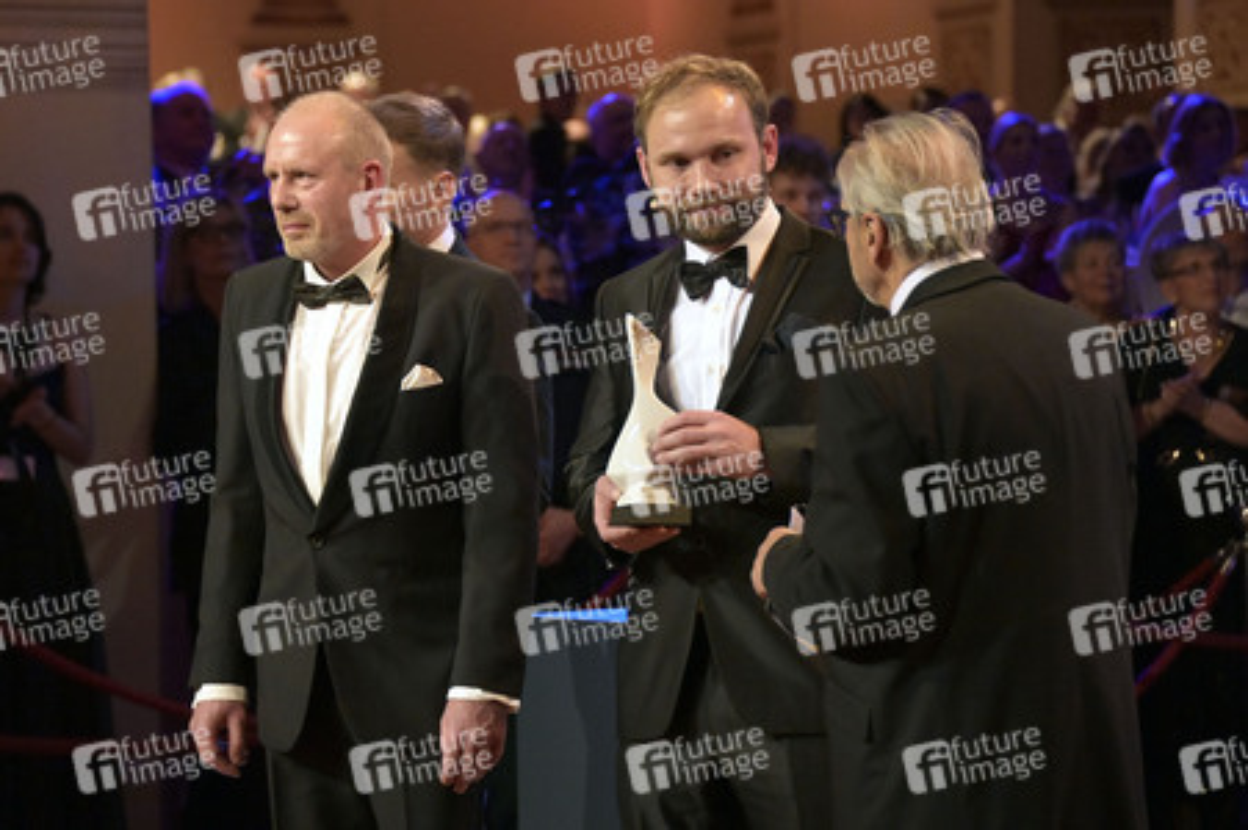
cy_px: 415
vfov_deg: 9.4
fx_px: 5023
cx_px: 624
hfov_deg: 14.2
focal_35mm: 145
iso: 10000
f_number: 5.6
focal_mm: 145
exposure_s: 1/320
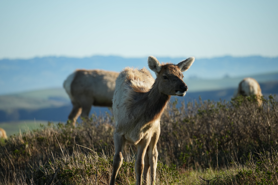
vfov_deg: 4.8
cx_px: 139
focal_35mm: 287
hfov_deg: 7.2
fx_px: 2216
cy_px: 92
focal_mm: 287
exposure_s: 1/1000
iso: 500
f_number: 7.1
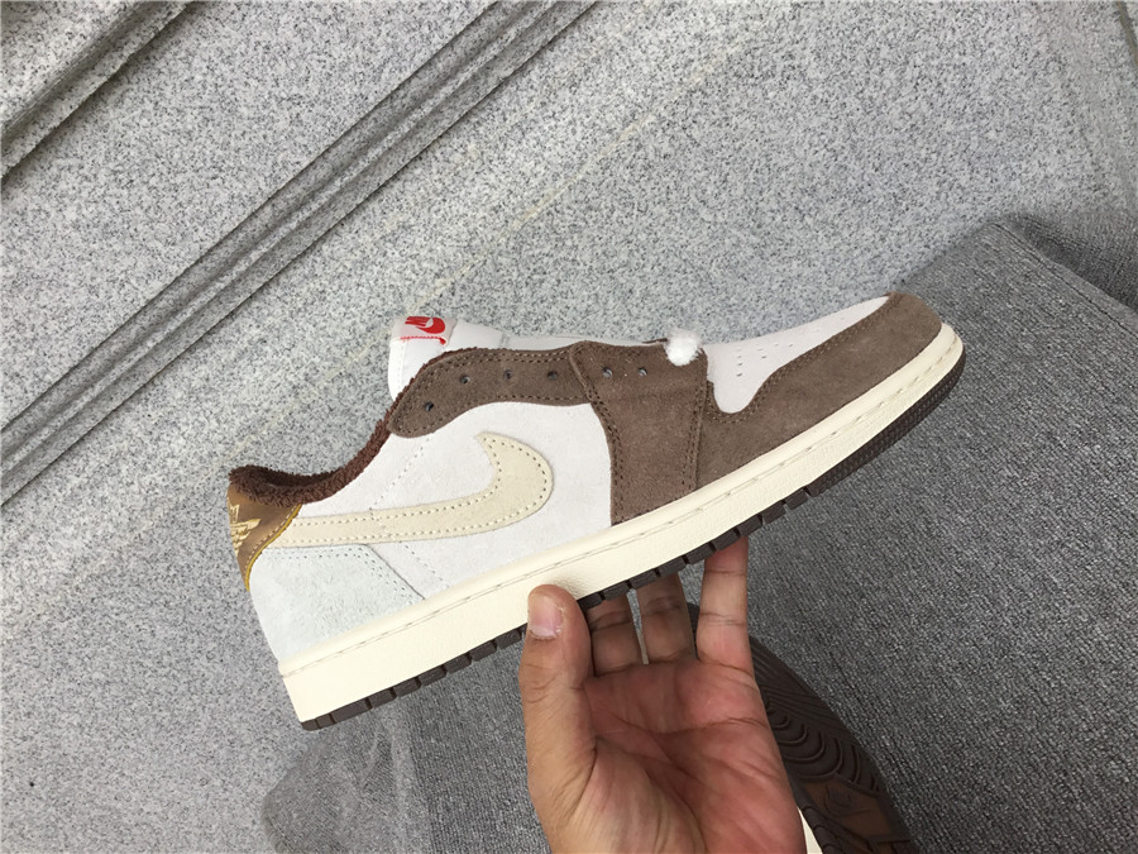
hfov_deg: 58.4
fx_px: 1019
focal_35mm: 31
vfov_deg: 45.4
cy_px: 427
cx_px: 569
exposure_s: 1/100
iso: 25
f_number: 2.4
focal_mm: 3.3
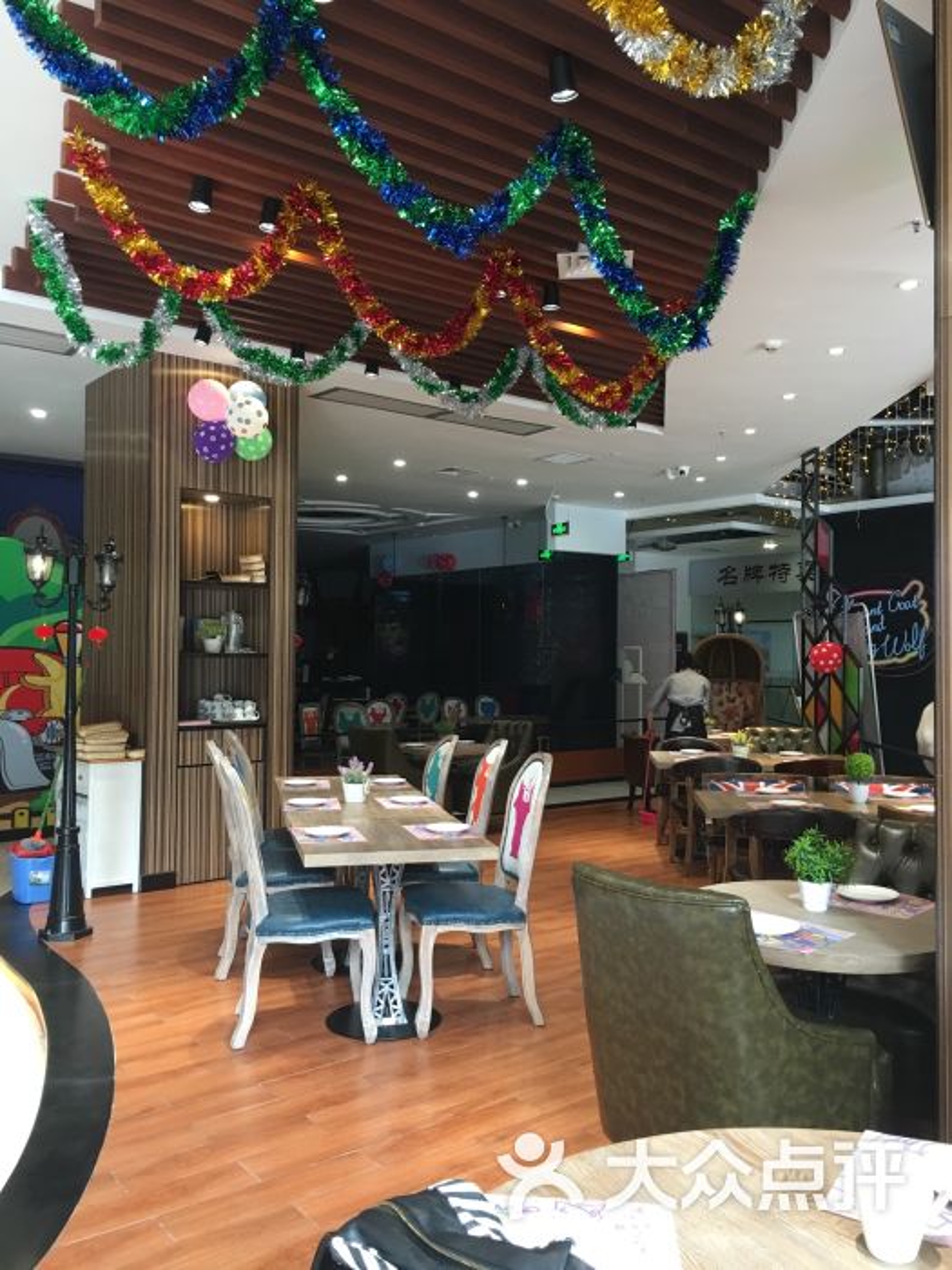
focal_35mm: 29
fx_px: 1063
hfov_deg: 48.2
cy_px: 635
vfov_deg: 61.7
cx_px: 476
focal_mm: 4.15
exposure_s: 1/17
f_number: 2.2
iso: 50
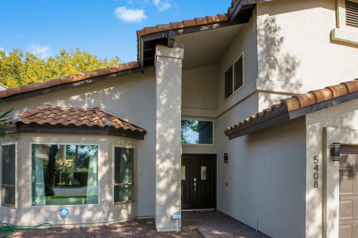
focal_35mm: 25
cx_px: 223
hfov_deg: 70.4
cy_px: 164
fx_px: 249
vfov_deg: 50.1
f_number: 13
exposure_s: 1/30
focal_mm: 16
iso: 100
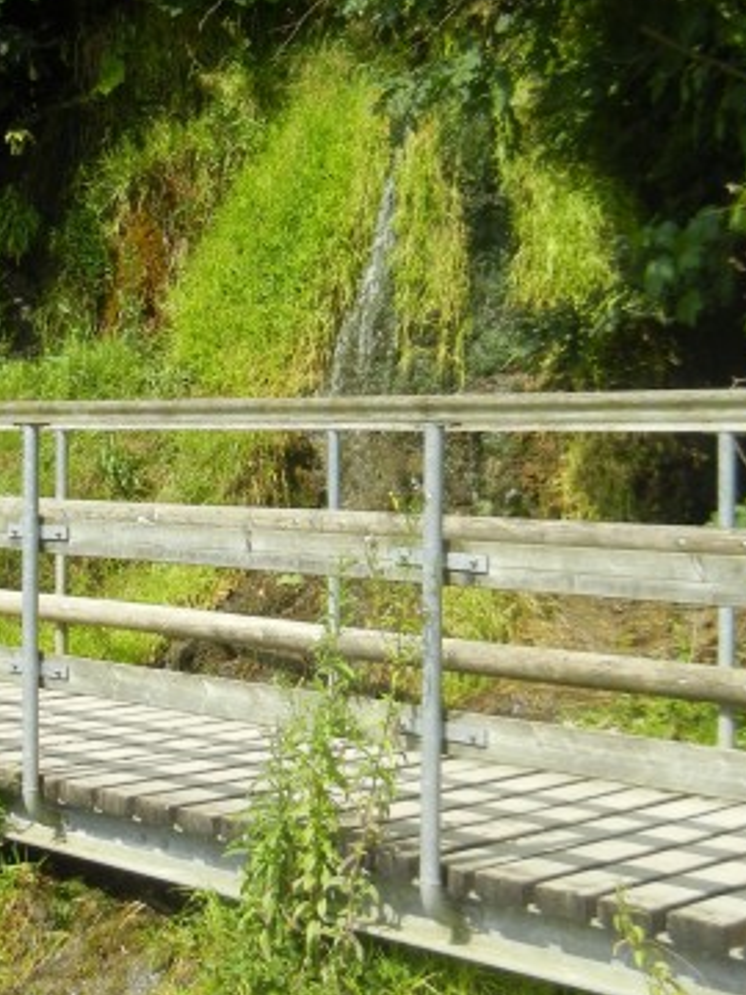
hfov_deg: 22.7
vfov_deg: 30.2
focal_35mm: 64
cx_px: 169
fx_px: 1839
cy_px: 398
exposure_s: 1/944
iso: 160
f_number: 3.5
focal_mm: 5.4
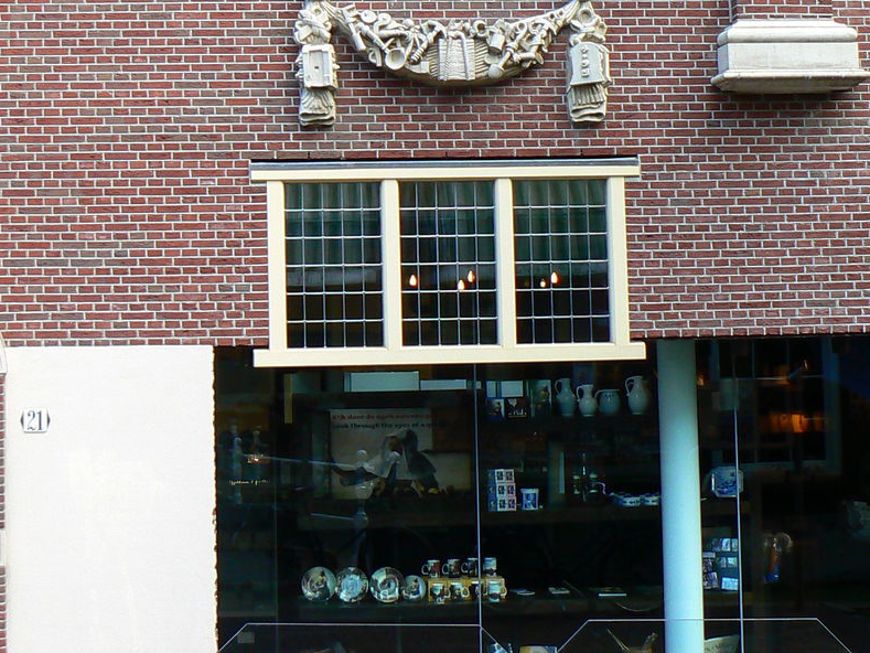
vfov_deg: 19.9
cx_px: 182
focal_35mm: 73
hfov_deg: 26.2
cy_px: 124
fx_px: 1835
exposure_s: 1/100
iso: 80
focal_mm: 6
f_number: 4
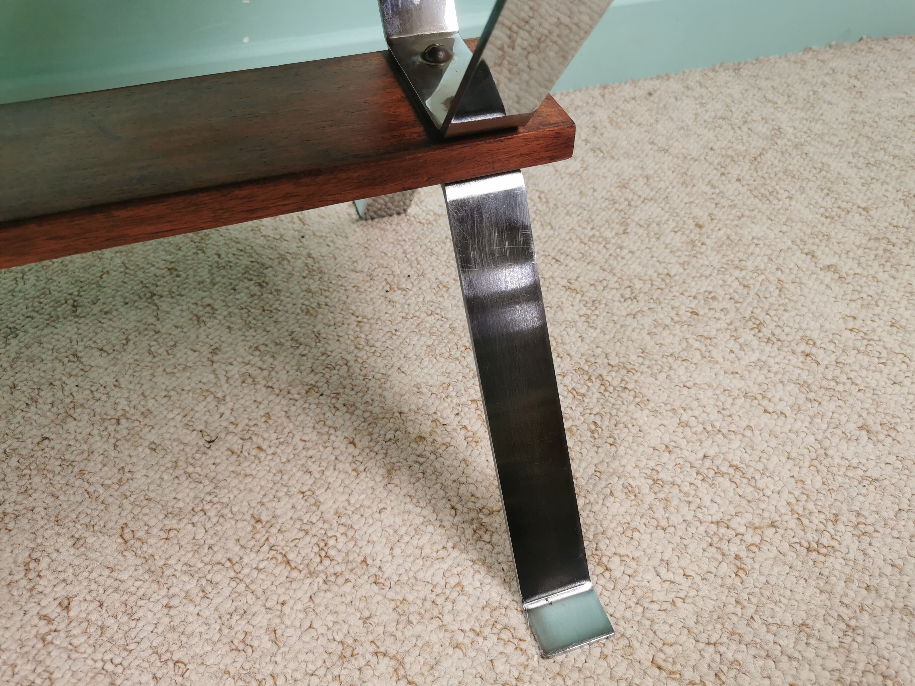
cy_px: 343
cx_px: 458
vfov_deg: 51.4
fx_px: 714
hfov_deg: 65.3
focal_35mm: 27
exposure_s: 1/100
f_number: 1.8
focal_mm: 5.58
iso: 125
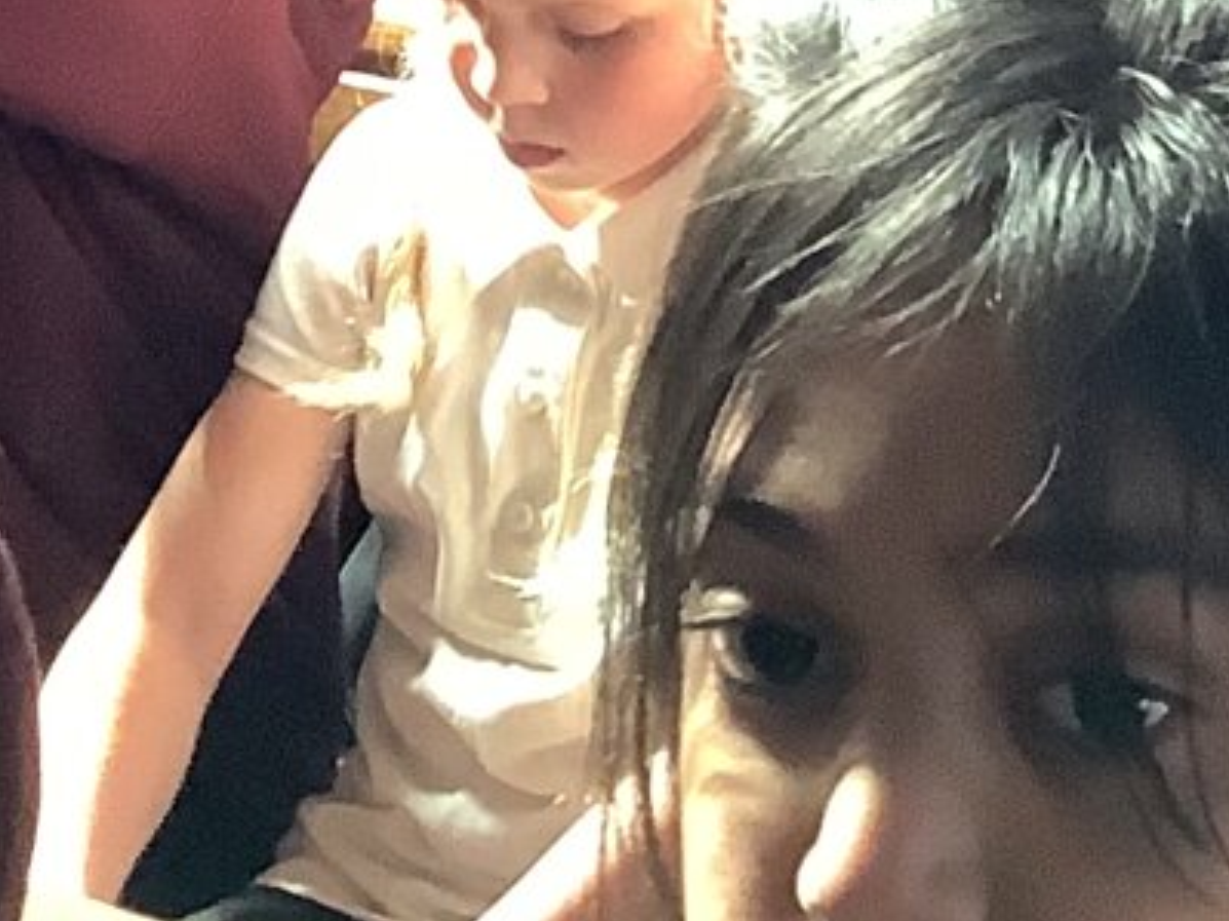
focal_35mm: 159
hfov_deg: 12.4
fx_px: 5643
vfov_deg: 8.4
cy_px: -1392
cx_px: 835
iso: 200
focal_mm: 3.3
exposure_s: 1/50
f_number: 2.4
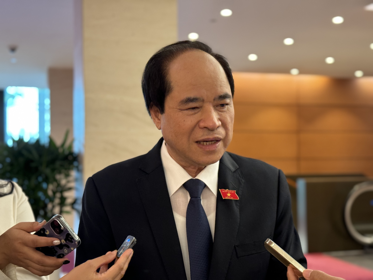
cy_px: 140
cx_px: 186
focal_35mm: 48
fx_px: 517
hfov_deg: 39.7
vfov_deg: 30.3
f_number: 1.78
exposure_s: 1/33
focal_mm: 6.76
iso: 320
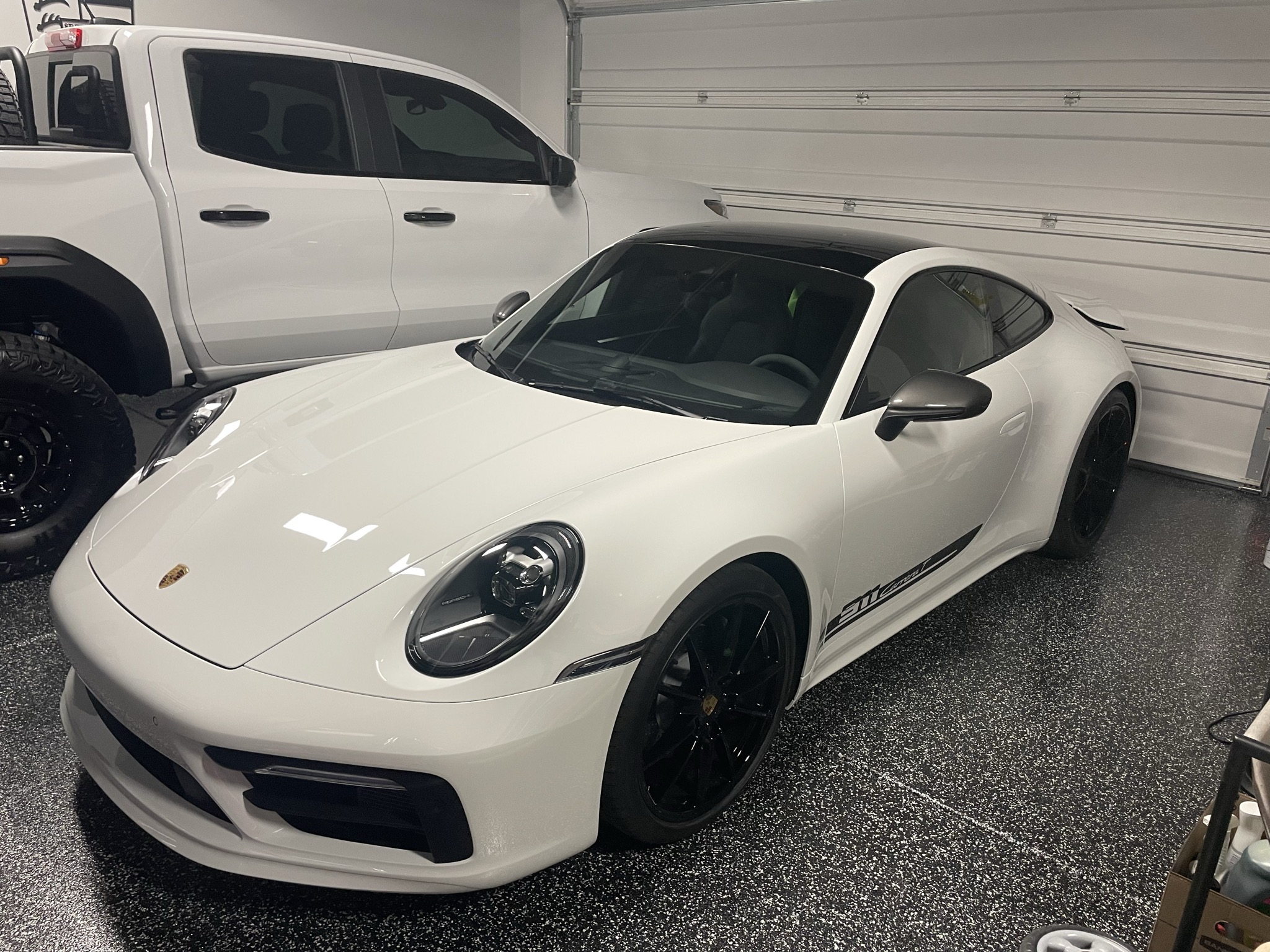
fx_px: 954
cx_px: 635
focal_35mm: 26
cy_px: 476
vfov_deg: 53.1
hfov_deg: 67.3
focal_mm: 4.2
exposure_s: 1/60
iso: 125
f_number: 1.6
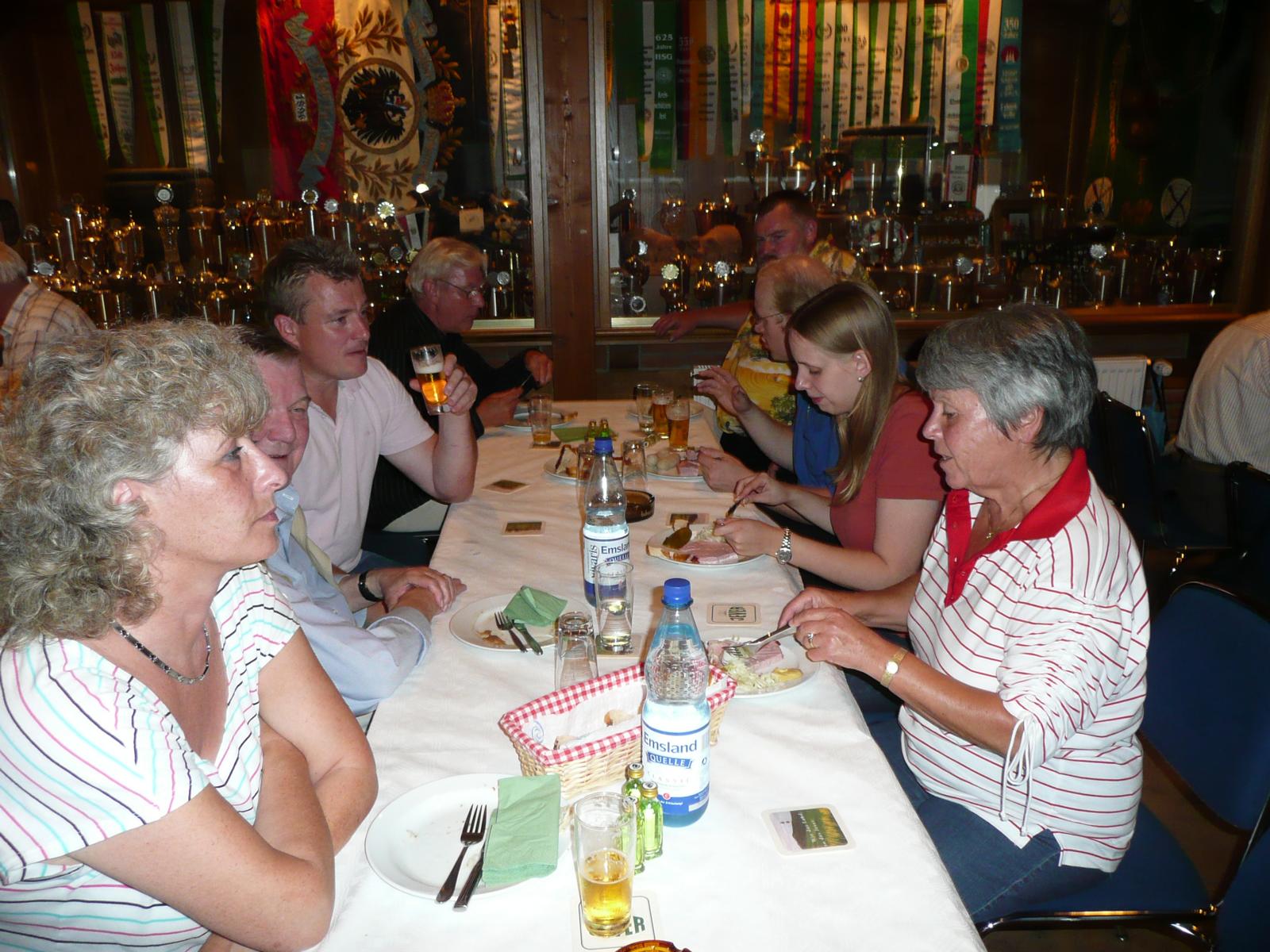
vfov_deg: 49.7
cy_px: 476
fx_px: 1027
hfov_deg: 63.4
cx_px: 635
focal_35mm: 28
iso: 200
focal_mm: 4.6
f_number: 3.3
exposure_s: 1/30
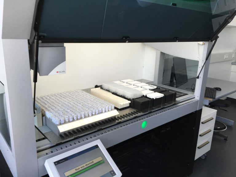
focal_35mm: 29
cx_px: 118
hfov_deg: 61.7
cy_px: 88
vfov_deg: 48.2
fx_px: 198
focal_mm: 4.15
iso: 32
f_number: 2.2
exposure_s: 1/100
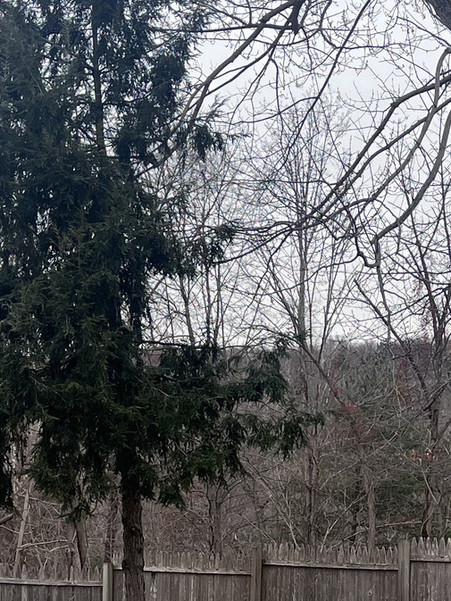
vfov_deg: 21.3
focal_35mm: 89
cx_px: 264
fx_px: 1546
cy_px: 584
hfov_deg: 16.6
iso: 50
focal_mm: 5.1
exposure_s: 1/459
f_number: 1.6
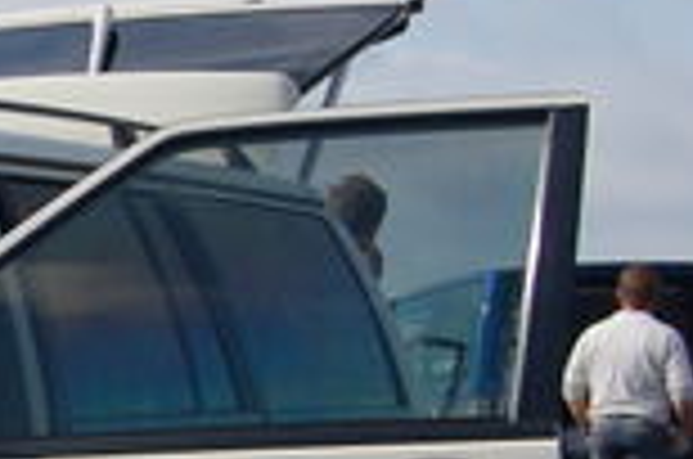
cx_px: -684
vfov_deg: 8.4
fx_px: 3112
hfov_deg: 11.5
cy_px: 346
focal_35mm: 162
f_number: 7.1
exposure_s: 1/200
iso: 200
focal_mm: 26
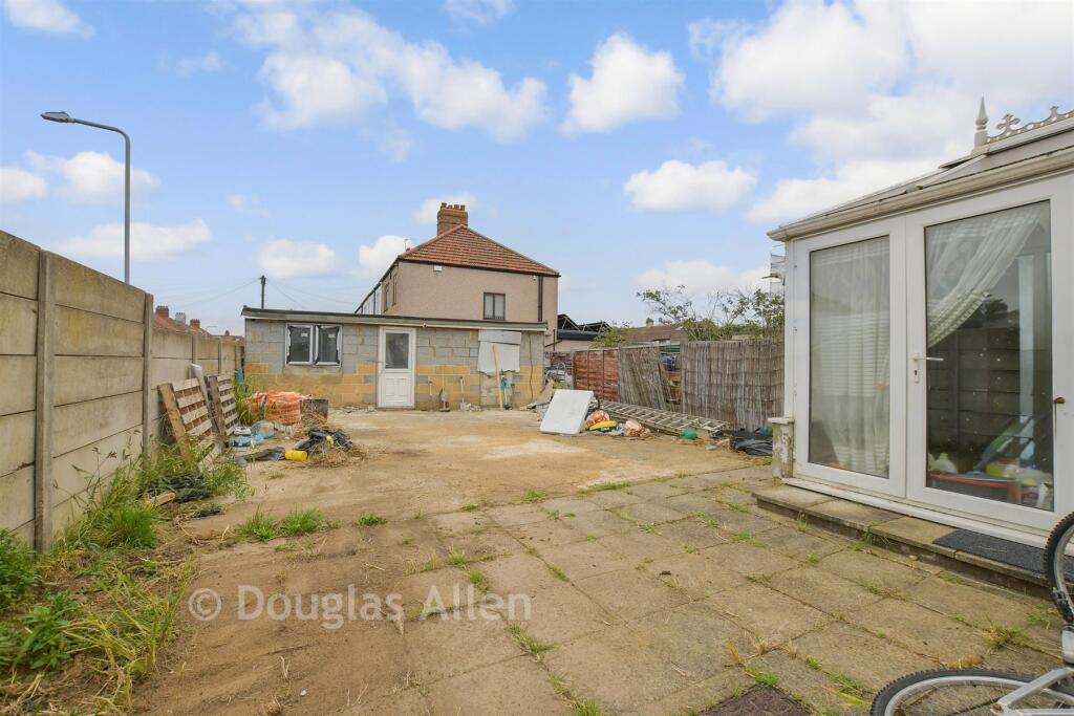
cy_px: 358
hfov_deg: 100.4
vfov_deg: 77.3
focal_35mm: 15
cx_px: 537
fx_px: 448
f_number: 8
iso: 80
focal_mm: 10
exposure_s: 1/160
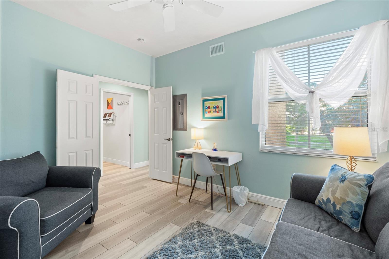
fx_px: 173
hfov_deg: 96.7
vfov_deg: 73.7
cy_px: 130
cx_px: 194
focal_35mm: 16
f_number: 9
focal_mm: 16
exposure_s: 1/2.5
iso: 400
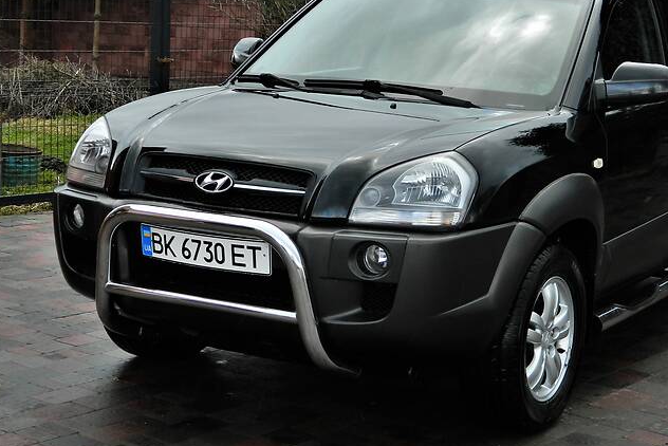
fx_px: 1392
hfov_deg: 26.9
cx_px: 398
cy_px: 176
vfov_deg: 18.2
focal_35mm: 75
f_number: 3.8
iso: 80
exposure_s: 1/80
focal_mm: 10.2
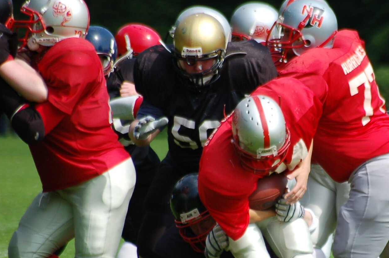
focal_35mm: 711
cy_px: 211
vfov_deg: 1.9
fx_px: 7670
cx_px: 309
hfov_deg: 2.9
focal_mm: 270
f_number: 5.6
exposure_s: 1/1000
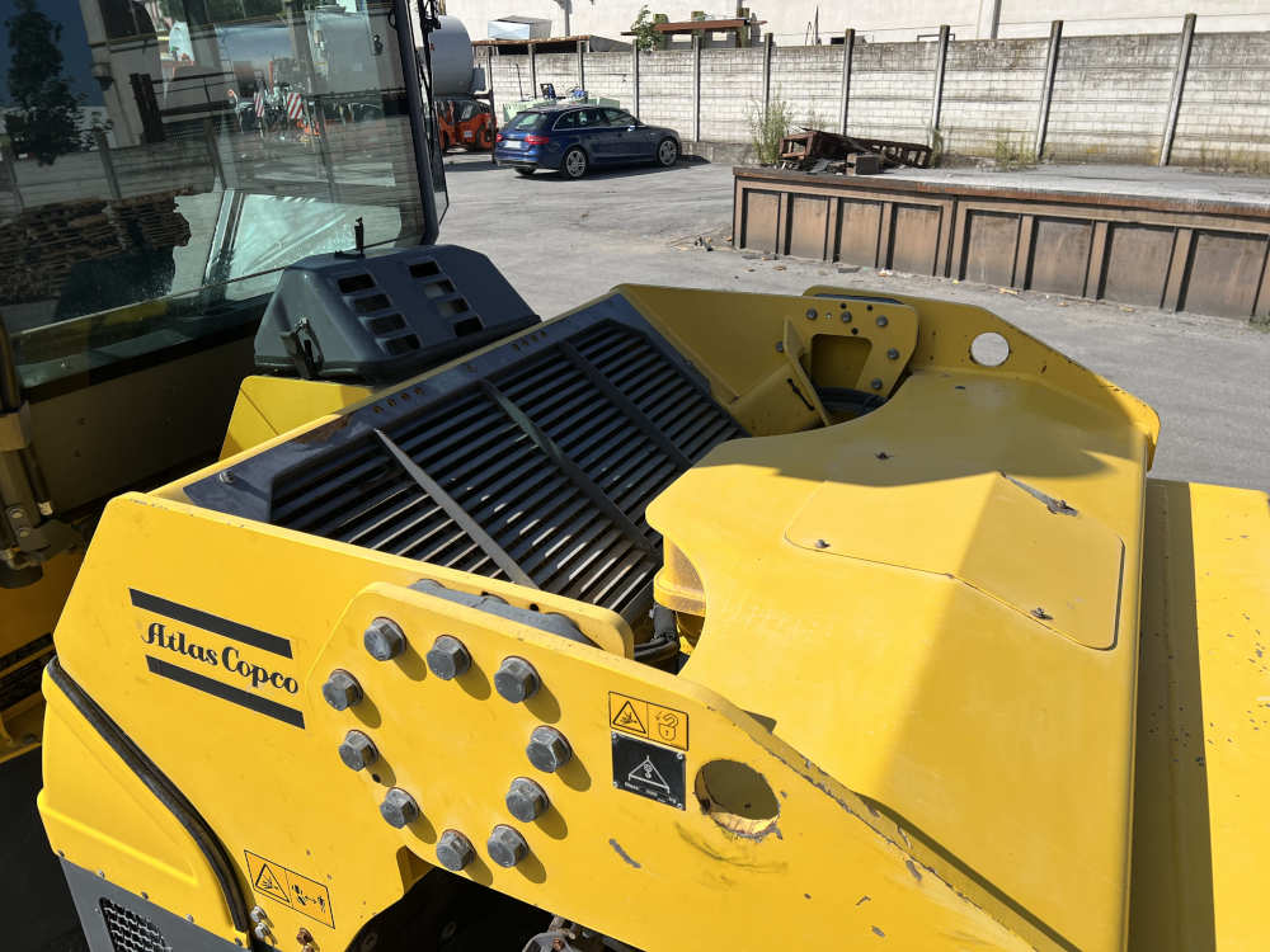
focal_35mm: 26
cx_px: 635
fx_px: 954
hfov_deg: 67.3
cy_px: 476
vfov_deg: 53.1
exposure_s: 1/6211
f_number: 1.5
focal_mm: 5.7
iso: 50
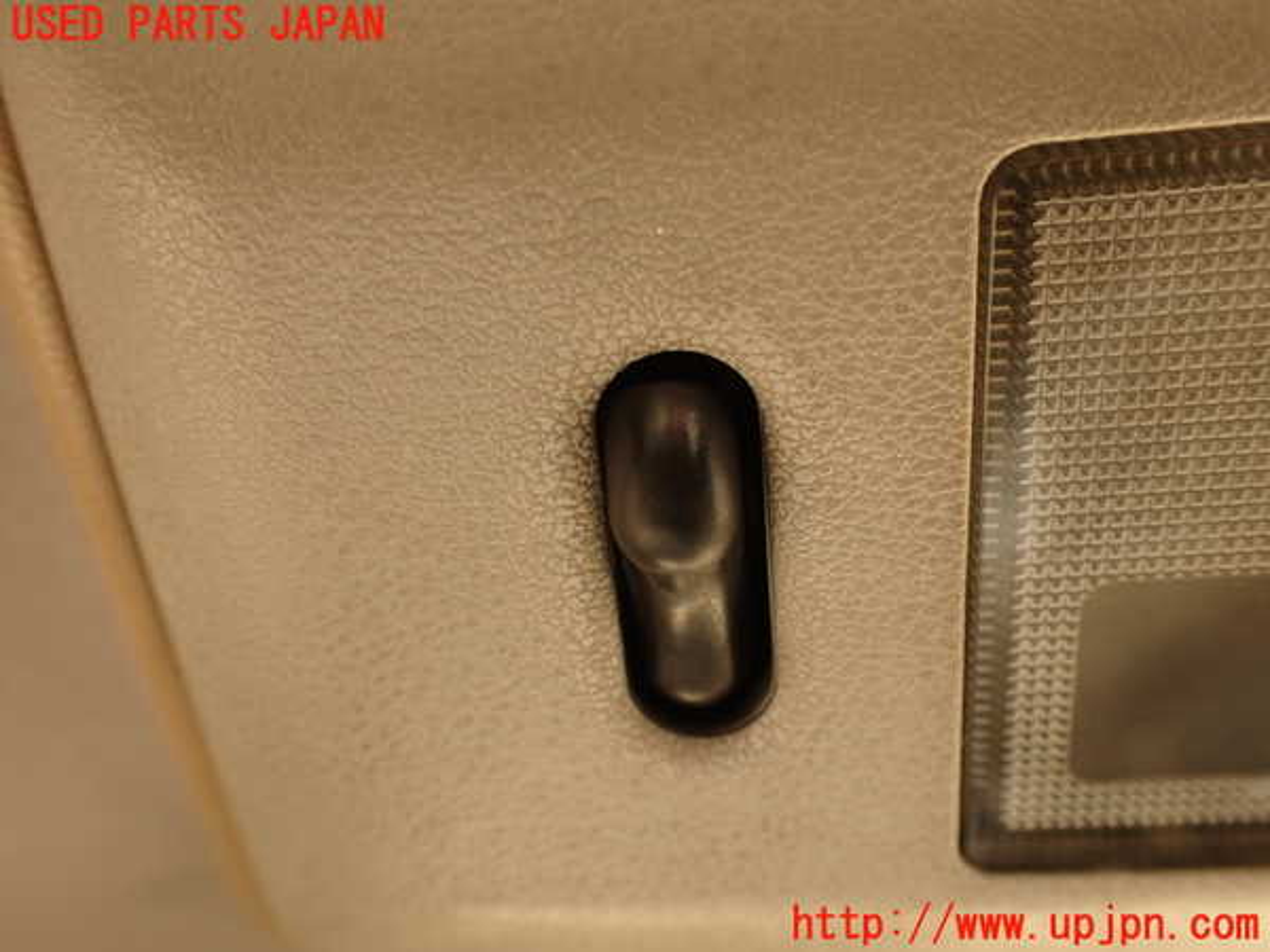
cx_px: 635
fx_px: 1174
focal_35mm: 32
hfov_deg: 56.8
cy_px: 476
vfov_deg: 44.2
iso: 200
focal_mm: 5.79
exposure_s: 1/40
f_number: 2.4
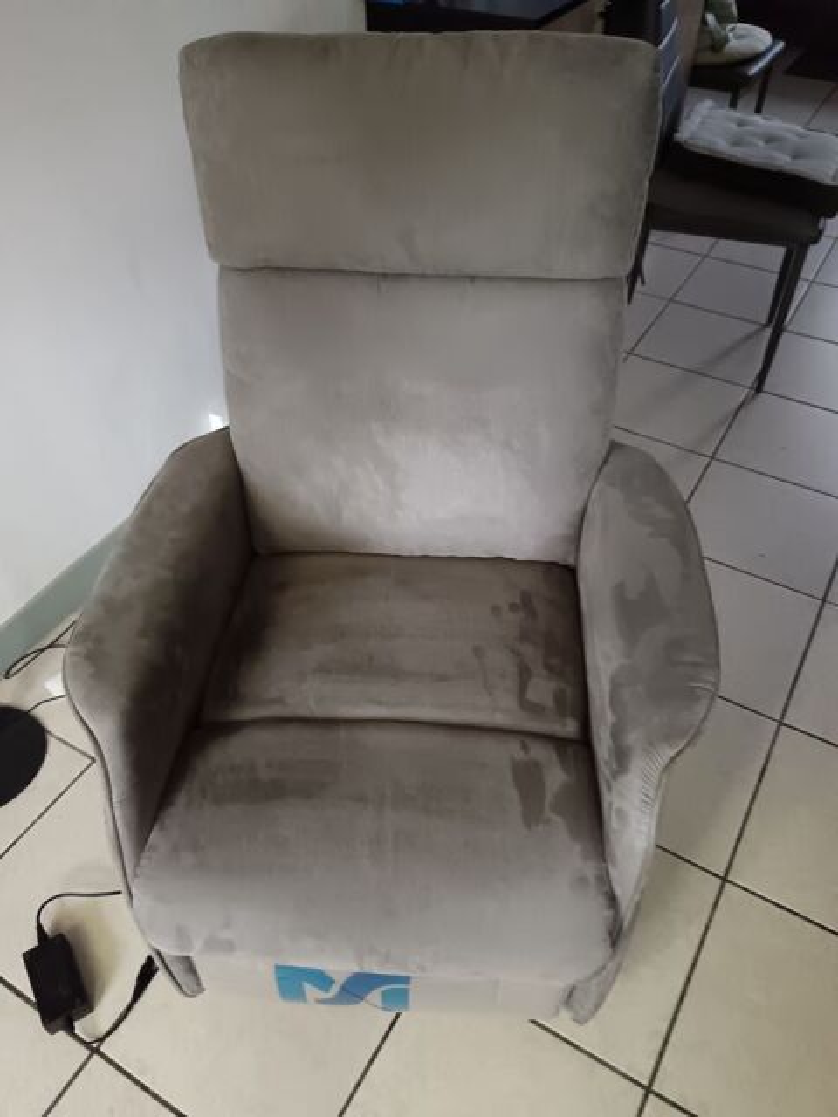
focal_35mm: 27
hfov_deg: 51.4
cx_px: 419
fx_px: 872
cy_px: 558
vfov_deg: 65.3
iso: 5288
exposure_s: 1/16.7
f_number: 1.9
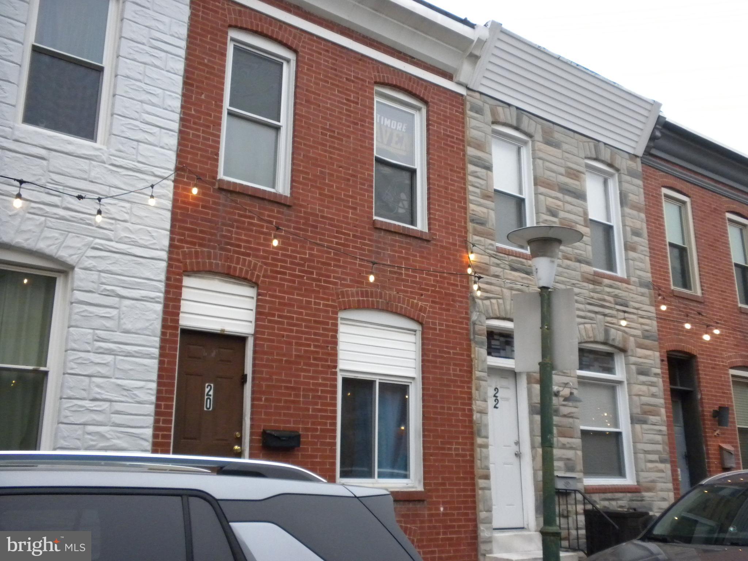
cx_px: 374
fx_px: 800
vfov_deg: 38.7
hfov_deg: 50.1
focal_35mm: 37
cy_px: 280
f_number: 3.5
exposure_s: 1/264
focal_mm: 6.6
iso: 400
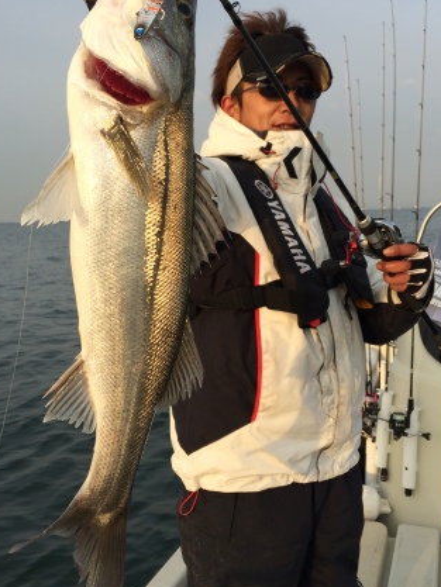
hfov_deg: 39.6
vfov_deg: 51.2
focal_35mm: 36
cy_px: 260
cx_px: 246
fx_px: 611
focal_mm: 4.12
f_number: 2.2
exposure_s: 1/892
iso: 32
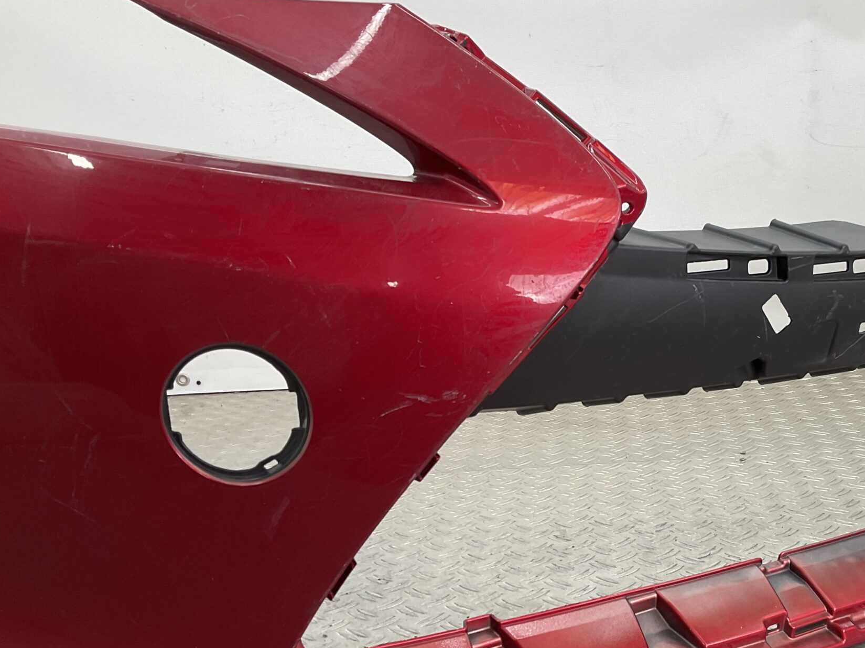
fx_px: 1124
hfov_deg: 40.7
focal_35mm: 45
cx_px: 663
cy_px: 398
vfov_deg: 32.1
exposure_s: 1/100
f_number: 1.8
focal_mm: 3
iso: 25
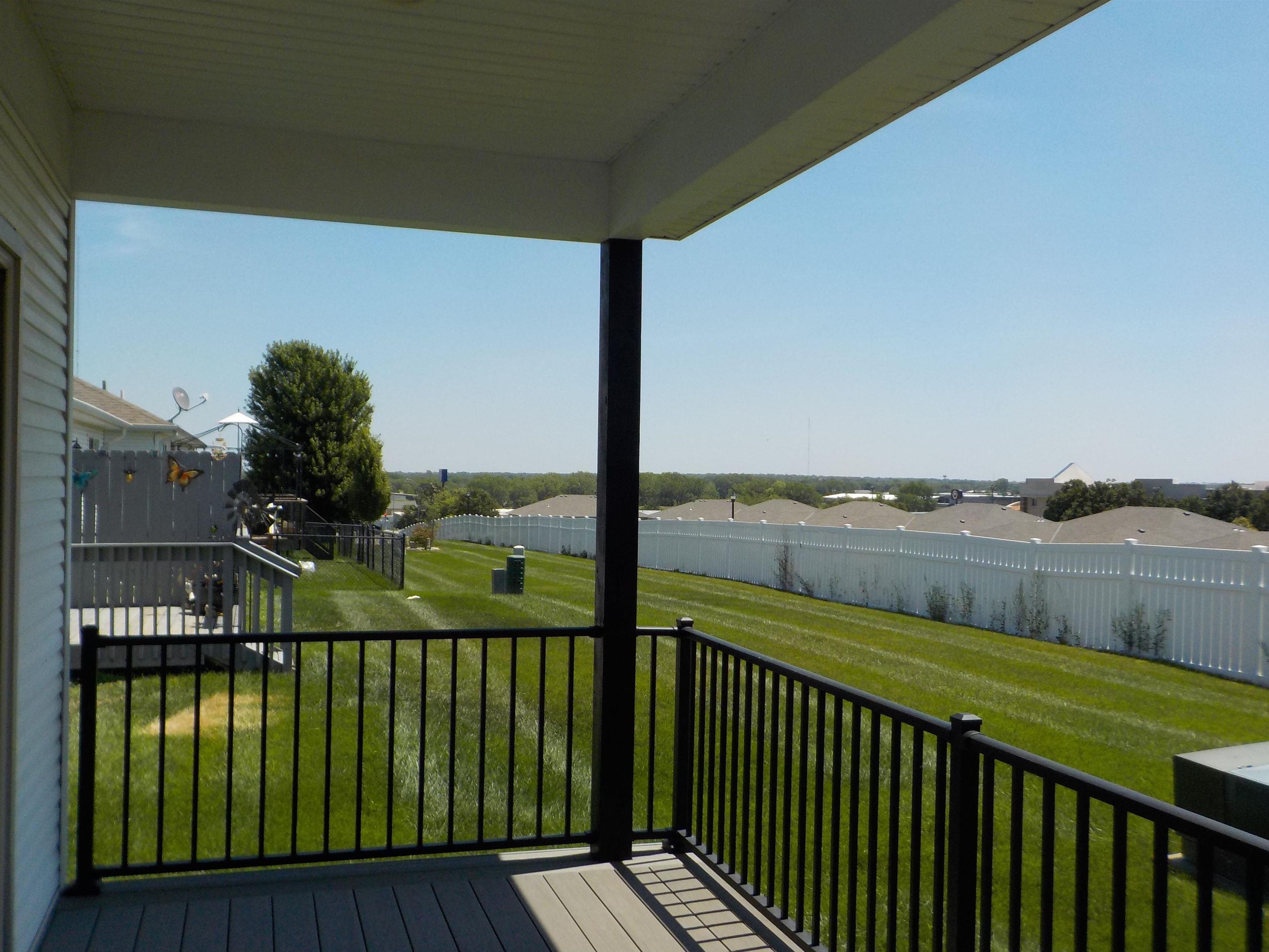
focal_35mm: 31
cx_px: 631
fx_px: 1136
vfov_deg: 45.4
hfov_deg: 58.3
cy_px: 491
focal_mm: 4.1
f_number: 3.3
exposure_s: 1/1600
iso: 125
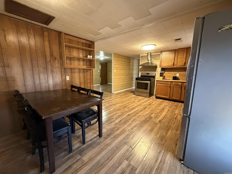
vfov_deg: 85.7
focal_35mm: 14
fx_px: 94
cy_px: 87
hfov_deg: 102.1
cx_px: 116
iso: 1000
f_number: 2.2
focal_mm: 2.22
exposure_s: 1/60
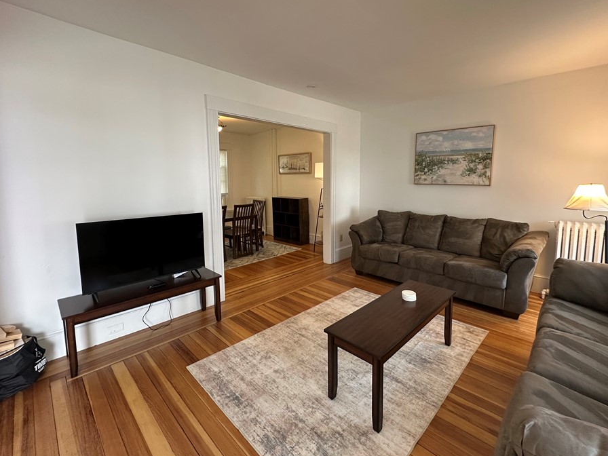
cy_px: 210
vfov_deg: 78.0
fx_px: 281
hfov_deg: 94.5
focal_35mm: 16
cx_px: 315
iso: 160
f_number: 2.2
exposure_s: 1/60
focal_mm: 2.22
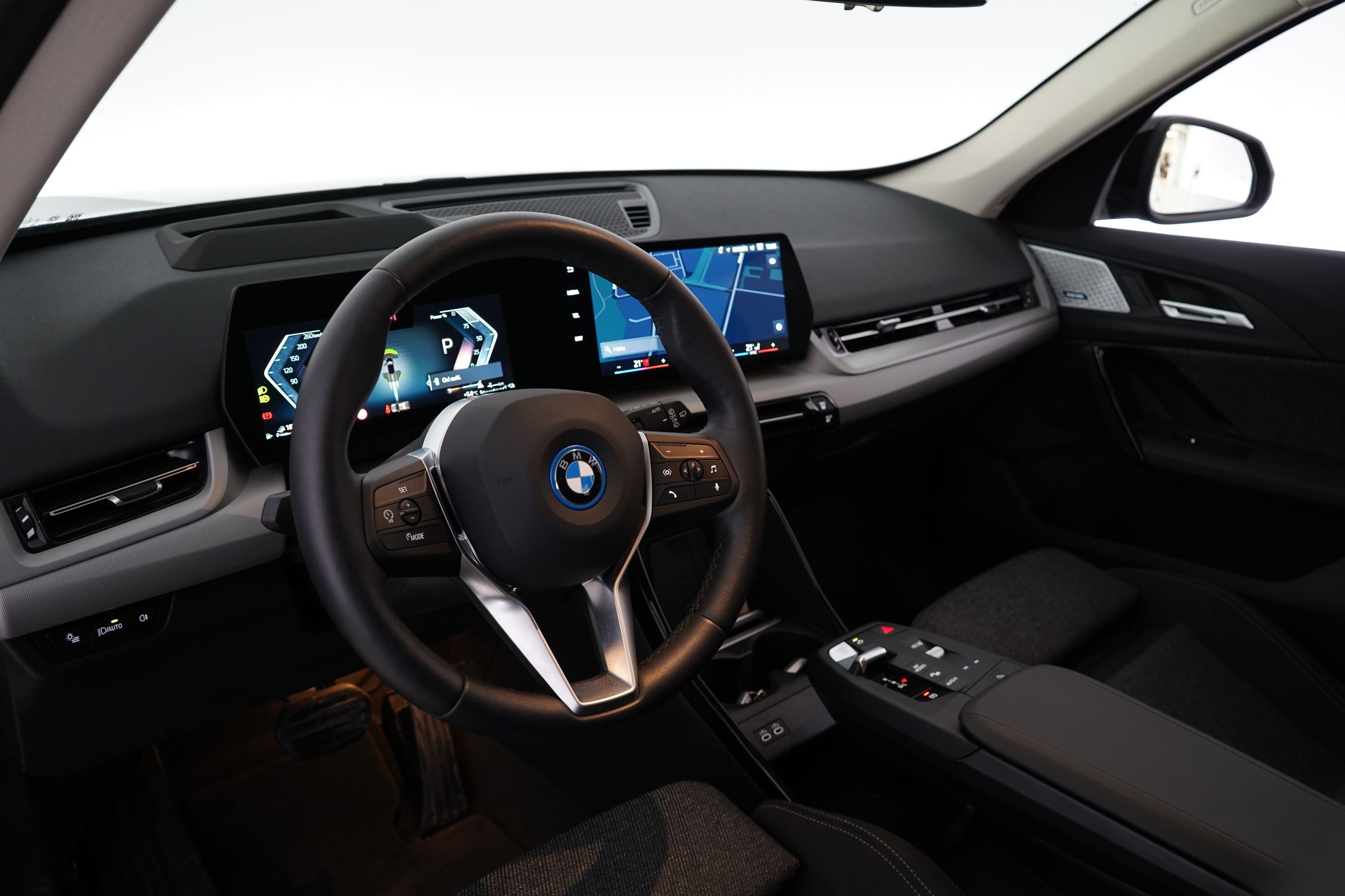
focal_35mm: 28
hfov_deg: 65.5
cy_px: 448
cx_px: 672
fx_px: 1046
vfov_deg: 46.4
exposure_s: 1/10
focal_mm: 28
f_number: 5
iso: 1000
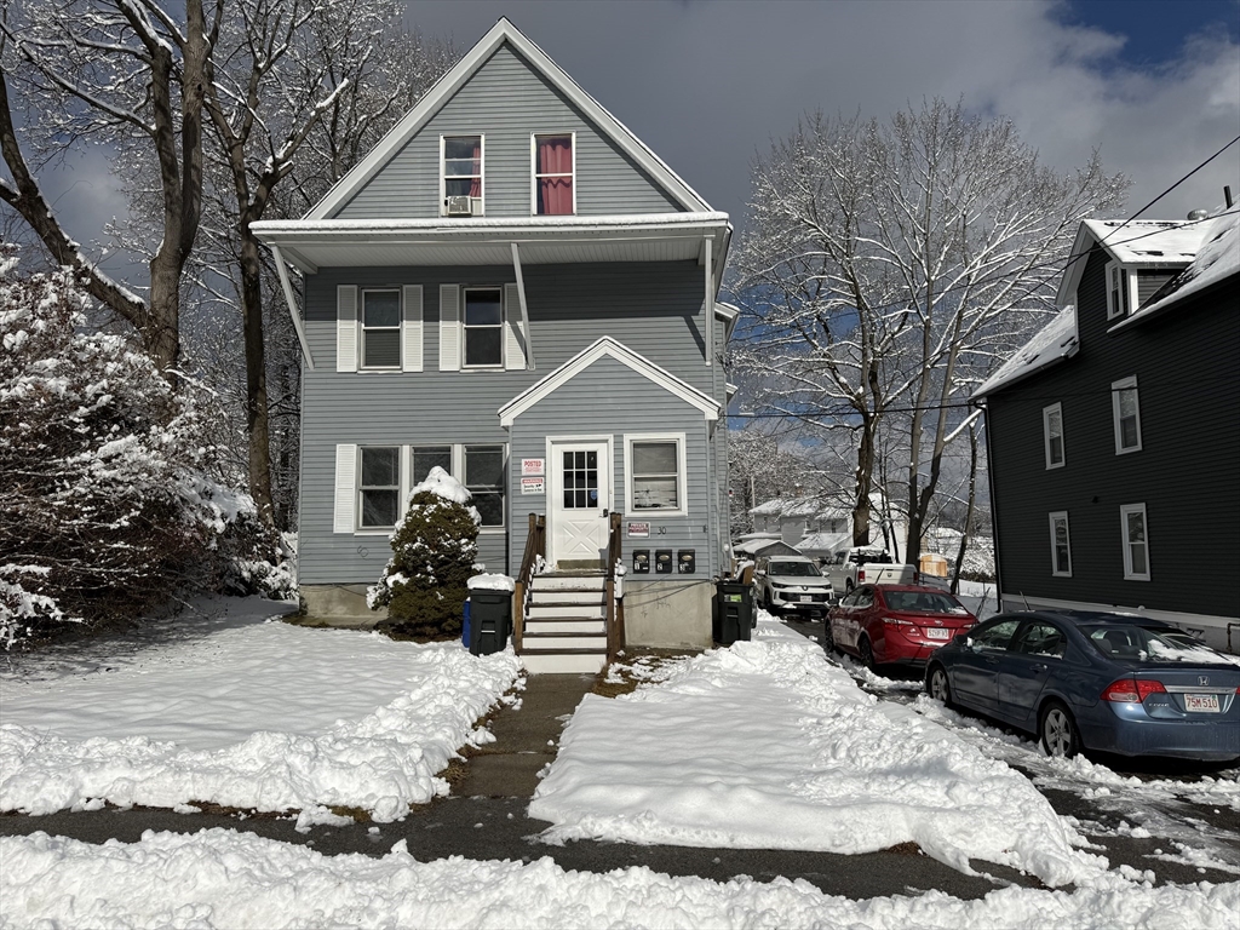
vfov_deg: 56.8
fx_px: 860
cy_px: 465
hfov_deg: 71.6
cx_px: 620
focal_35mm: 24
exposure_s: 1/17544
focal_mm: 6.76
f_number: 1.78
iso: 64
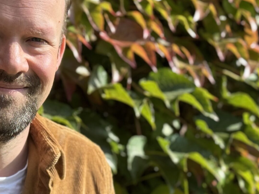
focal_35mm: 115
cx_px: 34
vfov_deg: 12.9
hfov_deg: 16.9
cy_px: 113
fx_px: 860
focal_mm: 6.76
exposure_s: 1/2110
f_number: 1.78
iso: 64
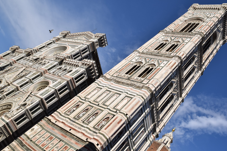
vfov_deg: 41.1
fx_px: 202
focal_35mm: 32
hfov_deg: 58.7
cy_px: 78
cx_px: 115
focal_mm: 20
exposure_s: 1/125
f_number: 22
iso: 100
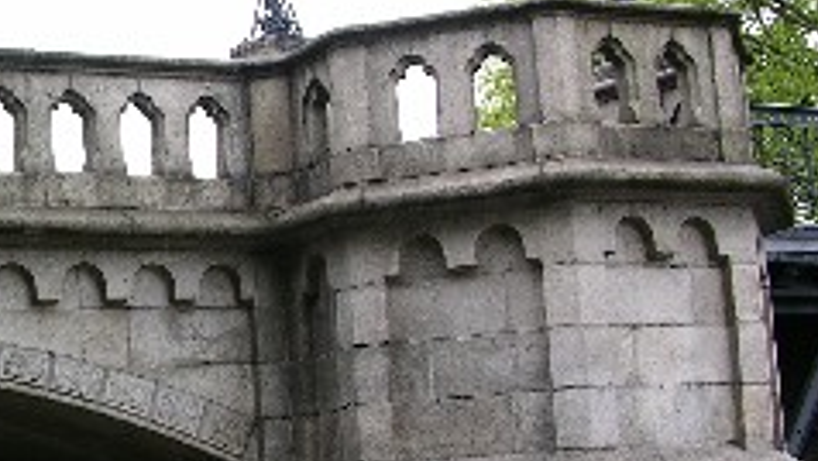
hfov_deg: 21.5
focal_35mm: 94
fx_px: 2039
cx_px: -88
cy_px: 347
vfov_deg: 12.8
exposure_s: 1/39.8
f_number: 5
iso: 50
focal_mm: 8.9
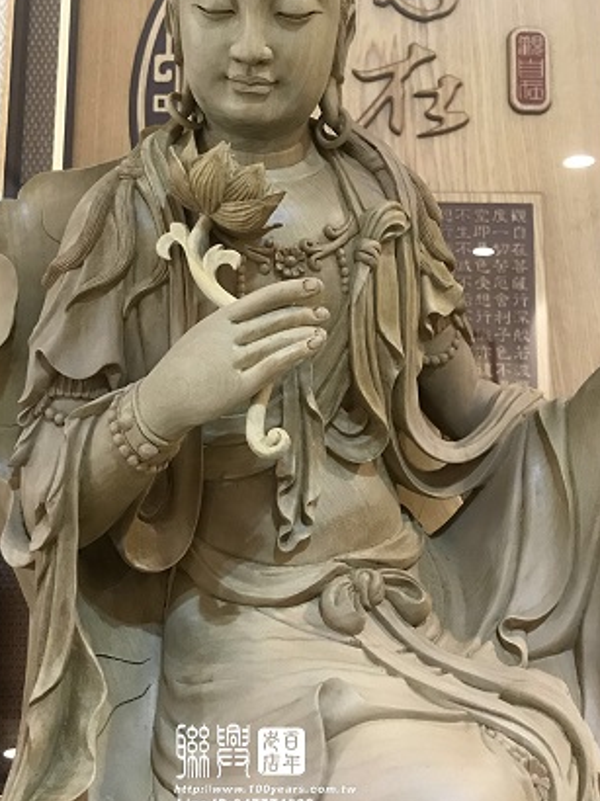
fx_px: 949
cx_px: 309
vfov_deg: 44.8
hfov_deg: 35.1
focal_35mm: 41
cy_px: 242
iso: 100
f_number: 1.8
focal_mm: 3.99
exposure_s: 1/13
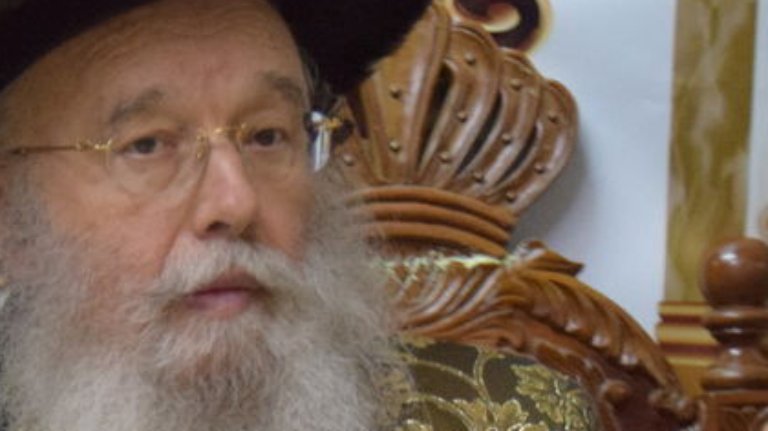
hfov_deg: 8.2
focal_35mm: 262
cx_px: 15
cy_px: 434
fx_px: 5334
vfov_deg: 4.6
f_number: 5
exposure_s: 1/60
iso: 1600
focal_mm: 50
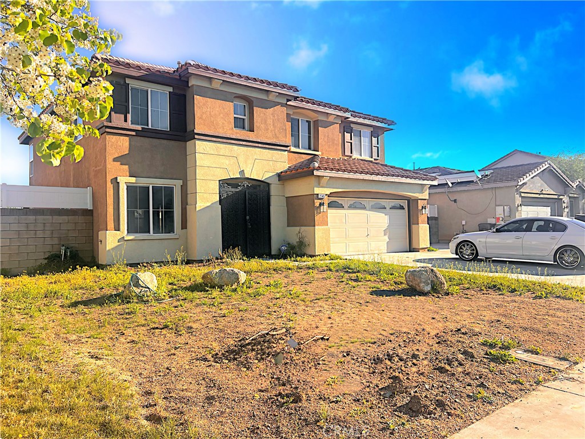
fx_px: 439
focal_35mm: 26
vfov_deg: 53.1
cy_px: 220
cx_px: 292
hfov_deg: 67.3
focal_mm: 5.7
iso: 50
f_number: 1.5
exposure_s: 1/2915
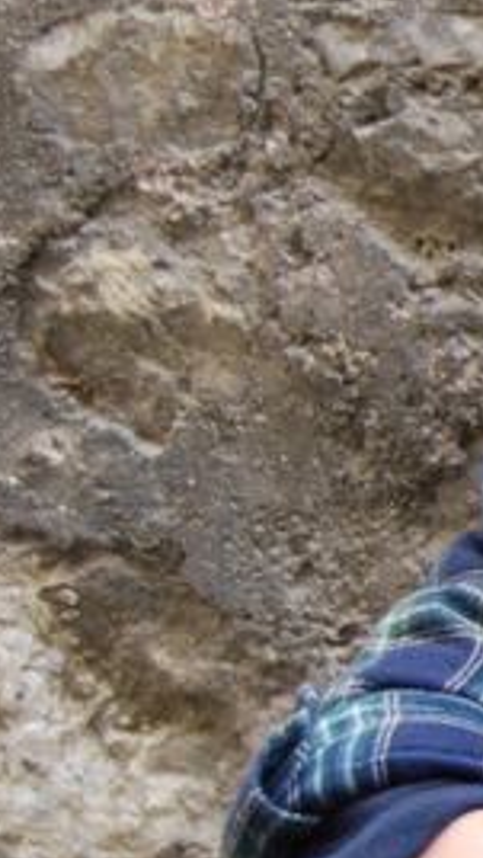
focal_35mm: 180
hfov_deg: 6.1
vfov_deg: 12.0
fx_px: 4093
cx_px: 1567
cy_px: 347
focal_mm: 30
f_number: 4.2
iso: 200
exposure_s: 1/30
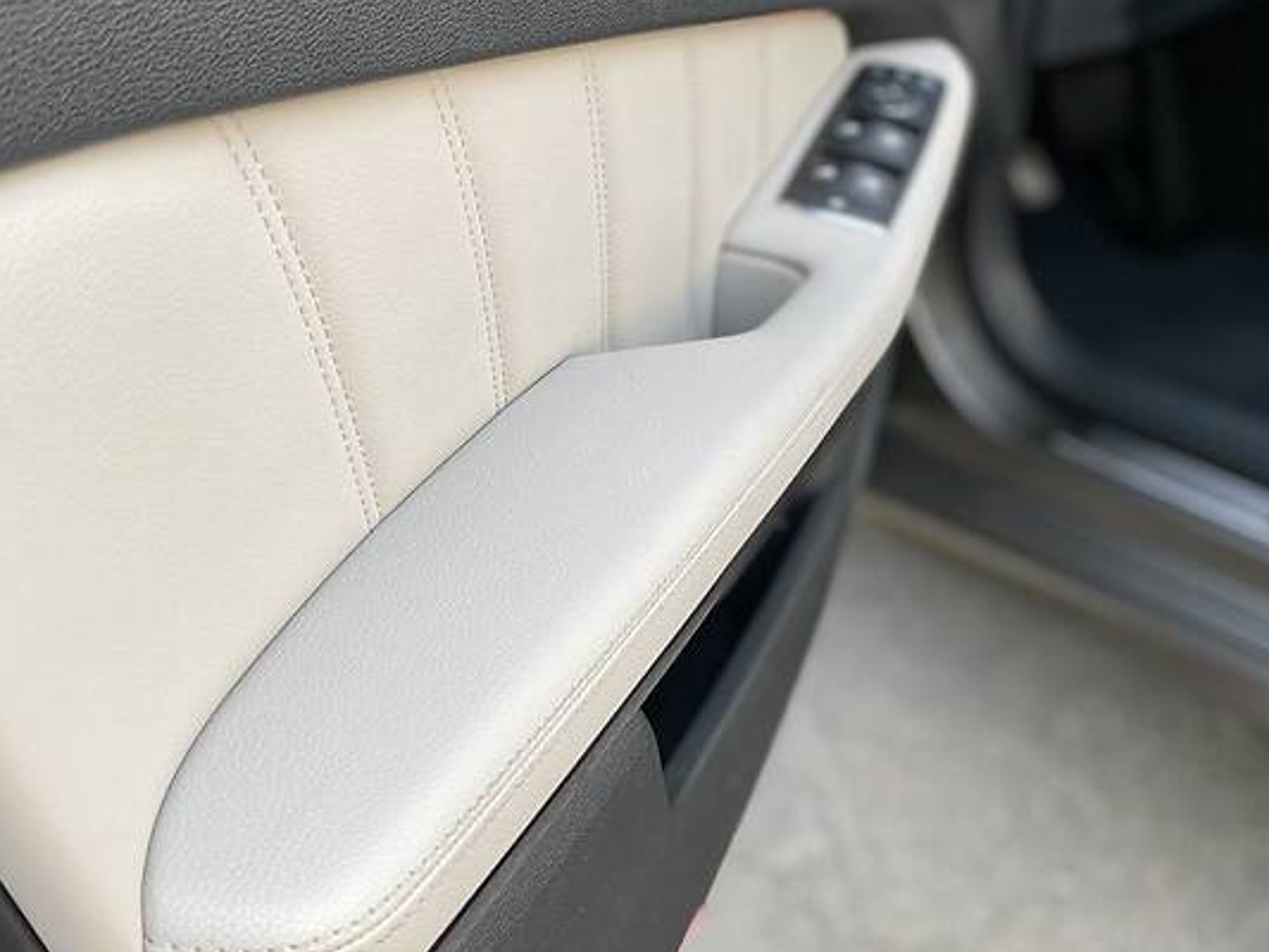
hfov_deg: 47.8
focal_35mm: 39
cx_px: 569
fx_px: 1430
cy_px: 438
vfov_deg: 36.8
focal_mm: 4.2
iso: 125
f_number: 1.8
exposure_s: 1/108
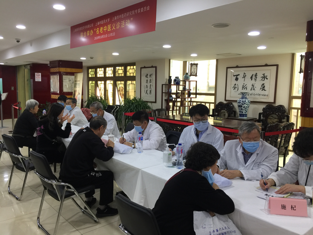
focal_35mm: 29
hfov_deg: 61.7
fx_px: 262
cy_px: 118
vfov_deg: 48.2
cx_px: 156
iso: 50
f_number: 2.2
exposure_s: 1/17
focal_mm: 4.15
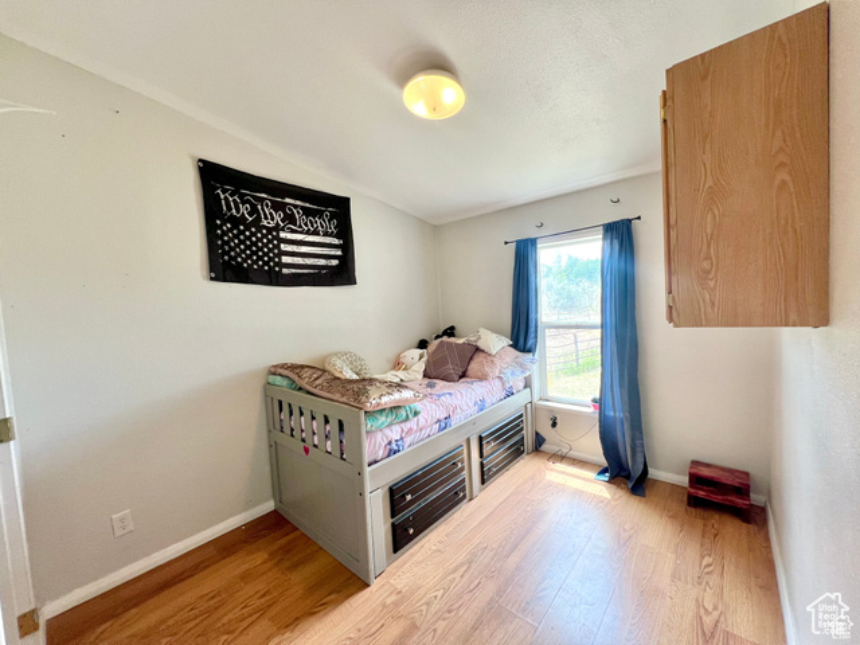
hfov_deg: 106.2
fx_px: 323
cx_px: 430
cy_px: 322
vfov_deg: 89.9
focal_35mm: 13
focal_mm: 1.57
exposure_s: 1/120
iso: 100
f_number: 1.8
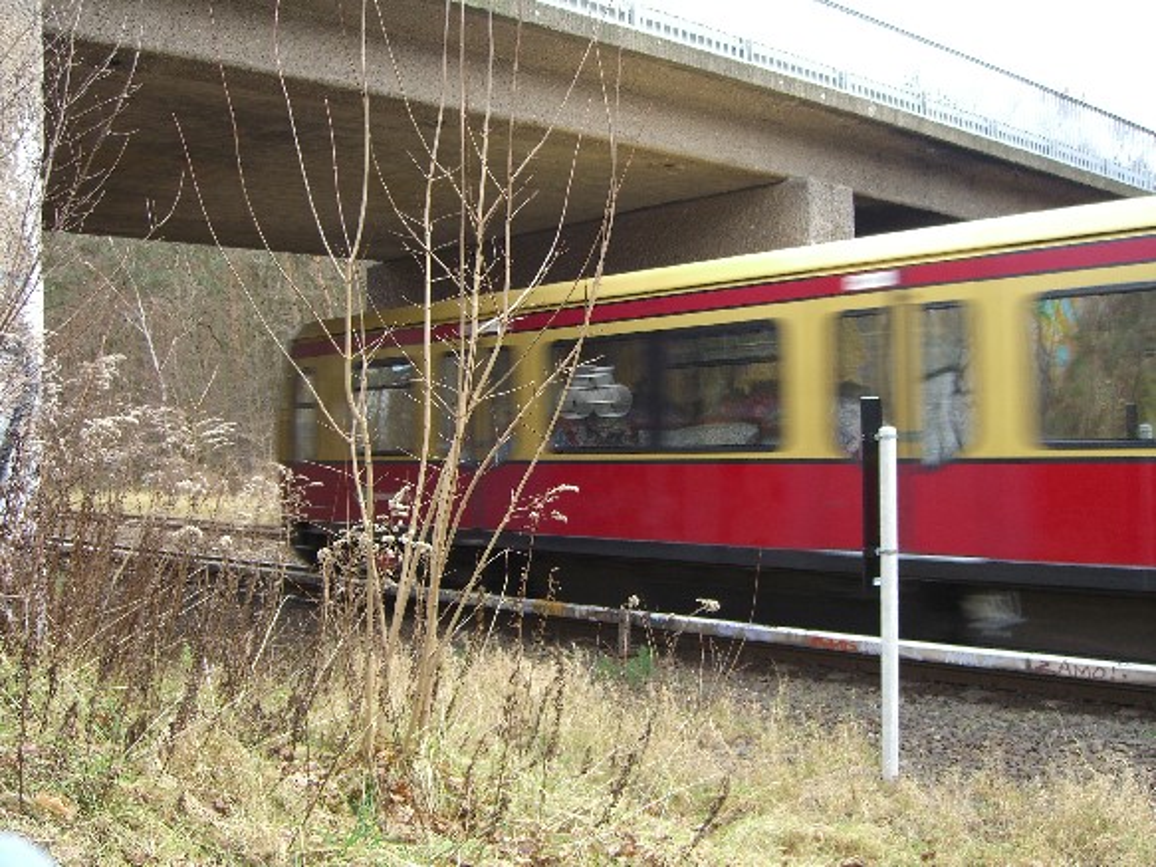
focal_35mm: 38
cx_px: 578
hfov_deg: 49.0
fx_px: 1269
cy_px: 434
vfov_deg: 37.7
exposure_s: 1/100
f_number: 2.8
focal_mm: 7.9
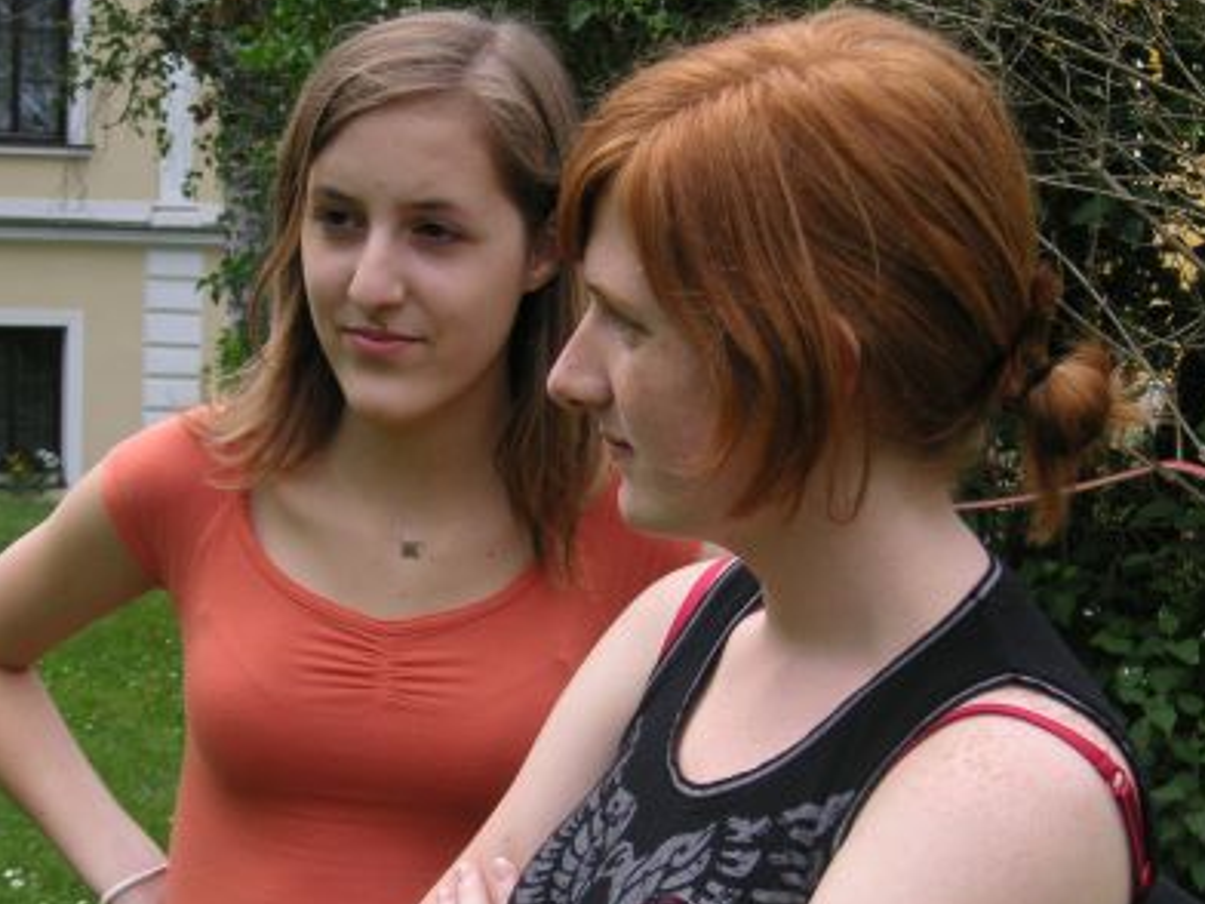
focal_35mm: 68
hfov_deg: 28.5
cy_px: 566
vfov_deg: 21.6
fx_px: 2367
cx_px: 469
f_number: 3.4
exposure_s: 1/350
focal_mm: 8.4
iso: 50
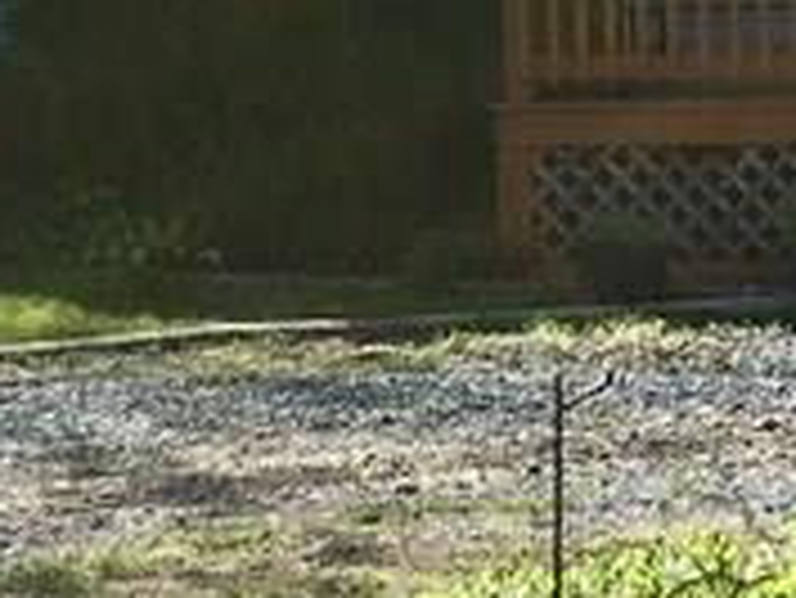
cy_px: -4
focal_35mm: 168
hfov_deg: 11.7
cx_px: 738
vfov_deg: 8.8
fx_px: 3866
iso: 25
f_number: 2.2
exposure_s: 1/1451
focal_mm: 4.15
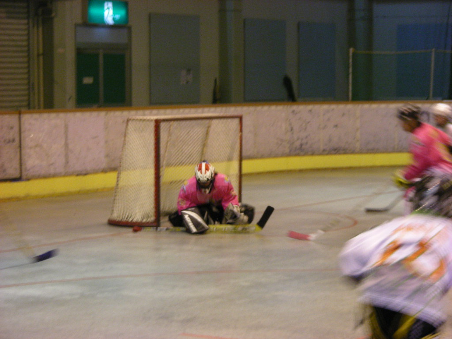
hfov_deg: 17.4
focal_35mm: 113
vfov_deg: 13.1
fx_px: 1476
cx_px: 226
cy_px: 170
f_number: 3.5
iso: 200
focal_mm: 18.9
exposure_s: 1/23.8
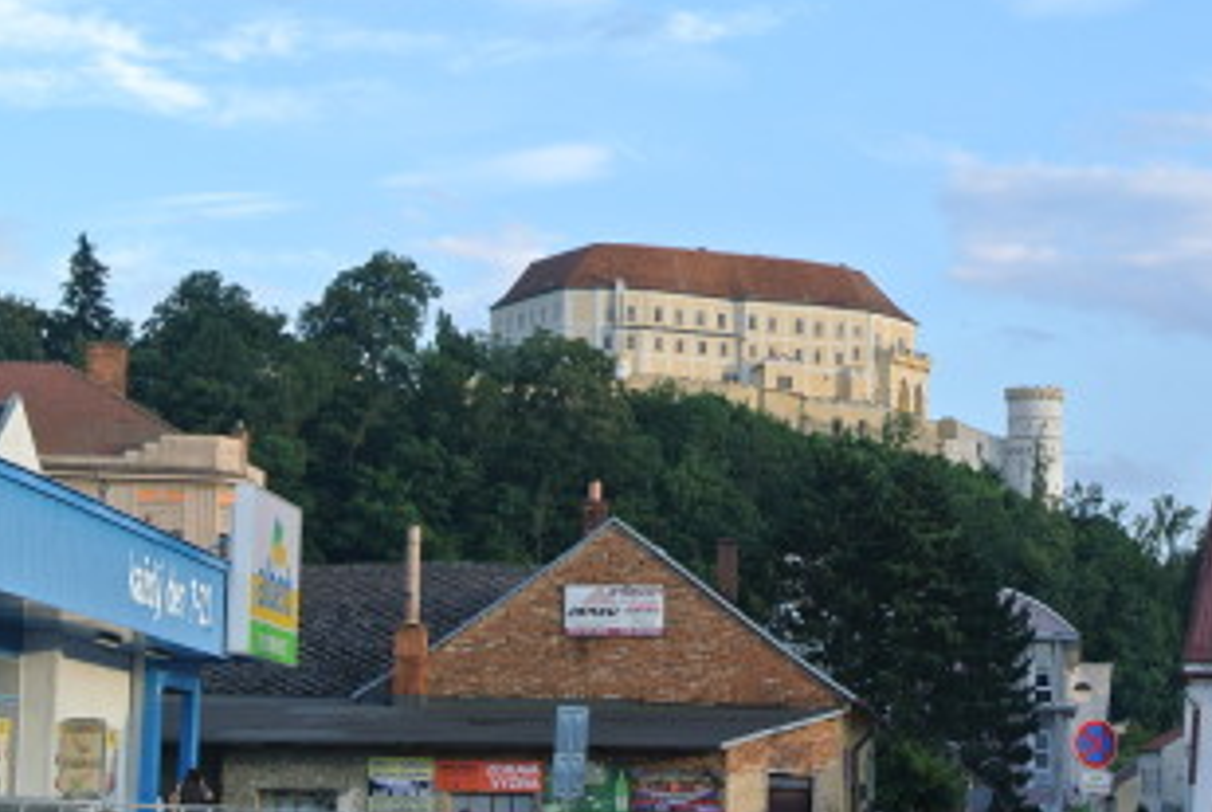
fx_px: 3540
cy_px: 310
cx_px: 710
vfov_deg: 13.1
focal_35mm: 105
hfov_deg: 19.4
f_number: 5.6
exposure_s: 1/200
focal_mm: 30
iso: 200
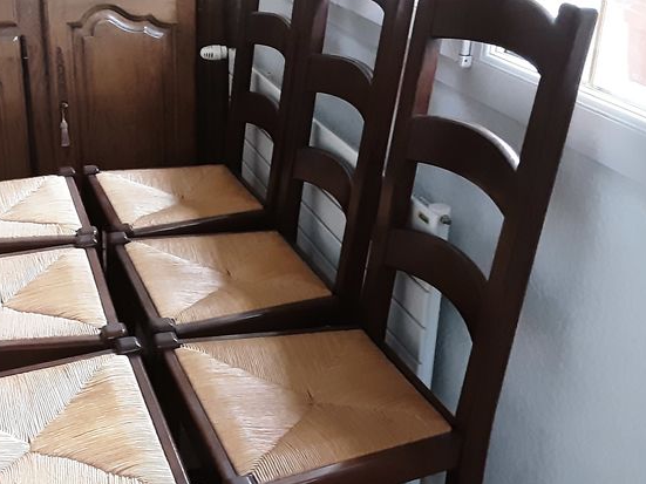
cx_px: 213
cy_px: 288
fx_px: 914
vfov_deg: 29.6
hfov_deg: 38.5
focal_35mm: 49
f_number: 1.9
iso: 400
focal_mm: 2.91
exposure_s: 1/20
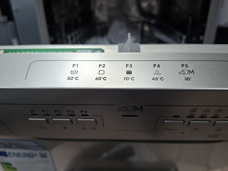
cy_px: 86
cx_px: 114
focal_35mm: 23
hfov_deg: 73.9
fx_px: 151
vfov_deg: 58.9
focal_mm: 5.54
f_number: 1.8
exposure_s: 1/100
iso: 125
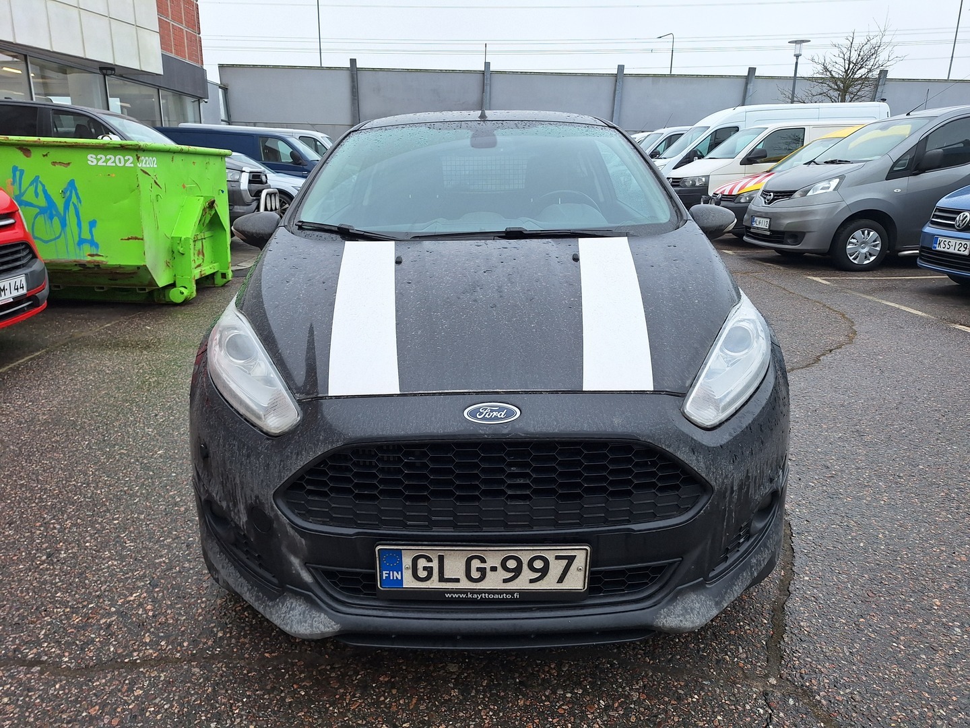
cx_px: 485
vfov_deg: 58.9
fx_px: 644
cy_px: 364
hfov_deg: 73.9
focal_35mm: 23
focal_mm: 5.54
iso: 40
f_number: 1.8
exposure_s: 1/271
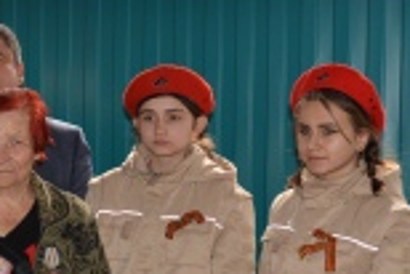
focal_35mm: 87
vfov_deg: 15.7
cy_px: 158
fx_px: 992
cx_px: 83
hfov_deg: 23.0
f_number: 6.3
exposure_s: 1/200
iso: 100
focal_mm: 20
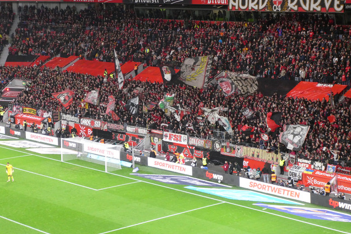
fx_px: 917
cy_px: 108
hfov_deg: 21.7
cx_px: 175
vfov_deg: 14.6
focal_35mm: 94
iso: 800
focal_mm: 16.1
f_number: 4.9
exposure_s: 1/80
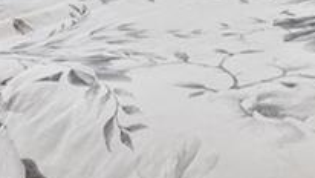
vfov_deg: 9.3
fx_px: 952
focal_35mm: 114
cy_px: -269
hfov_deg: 18.8
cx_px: 191
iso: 360
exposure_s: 1/13
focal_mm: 14
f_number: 8
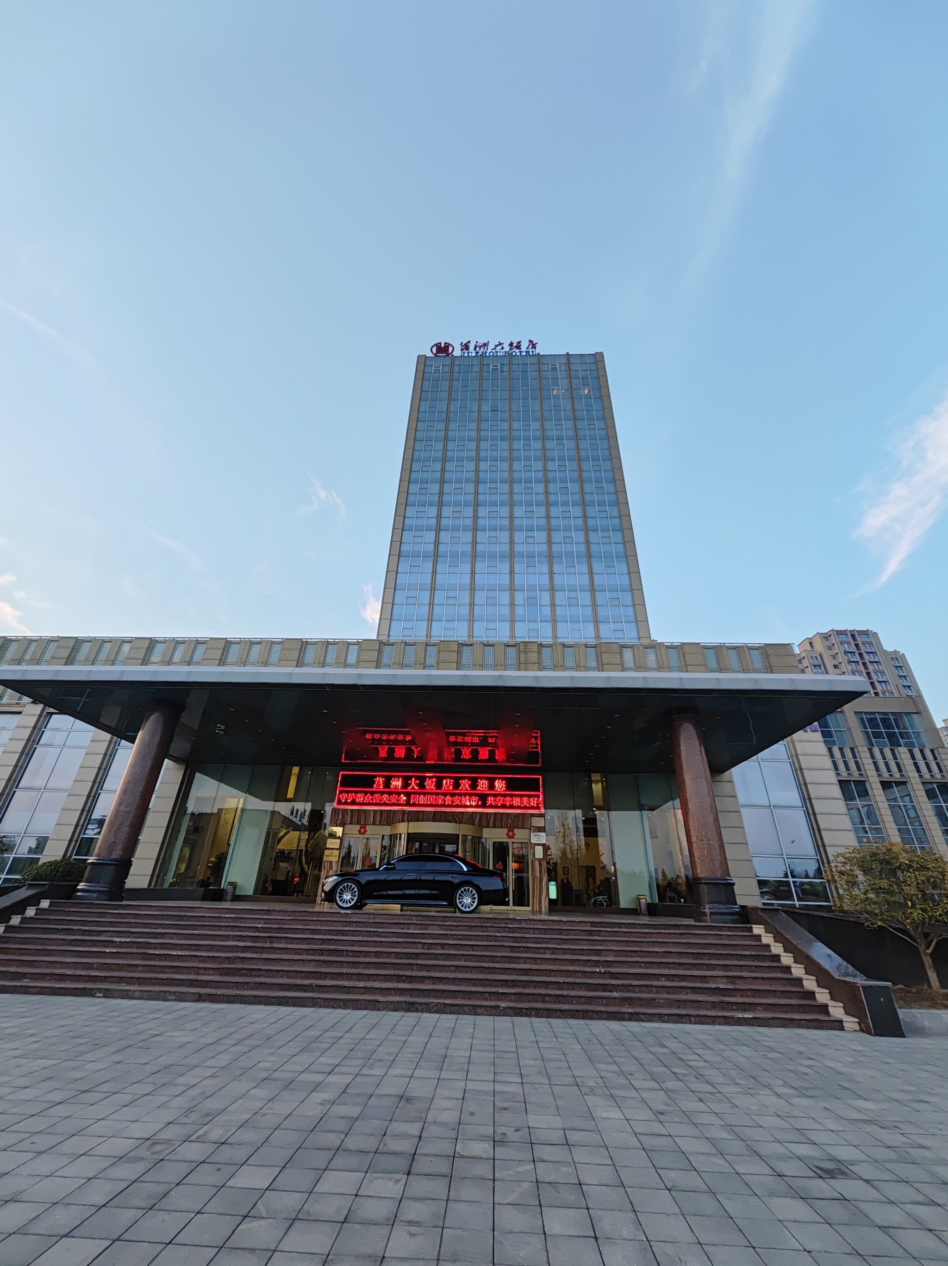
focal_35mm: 13
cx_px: 474
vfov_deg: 106.2
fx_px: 475
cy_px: 633
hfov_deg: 89.9
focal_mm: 1.82
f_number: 2
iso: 160
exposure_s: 1/50
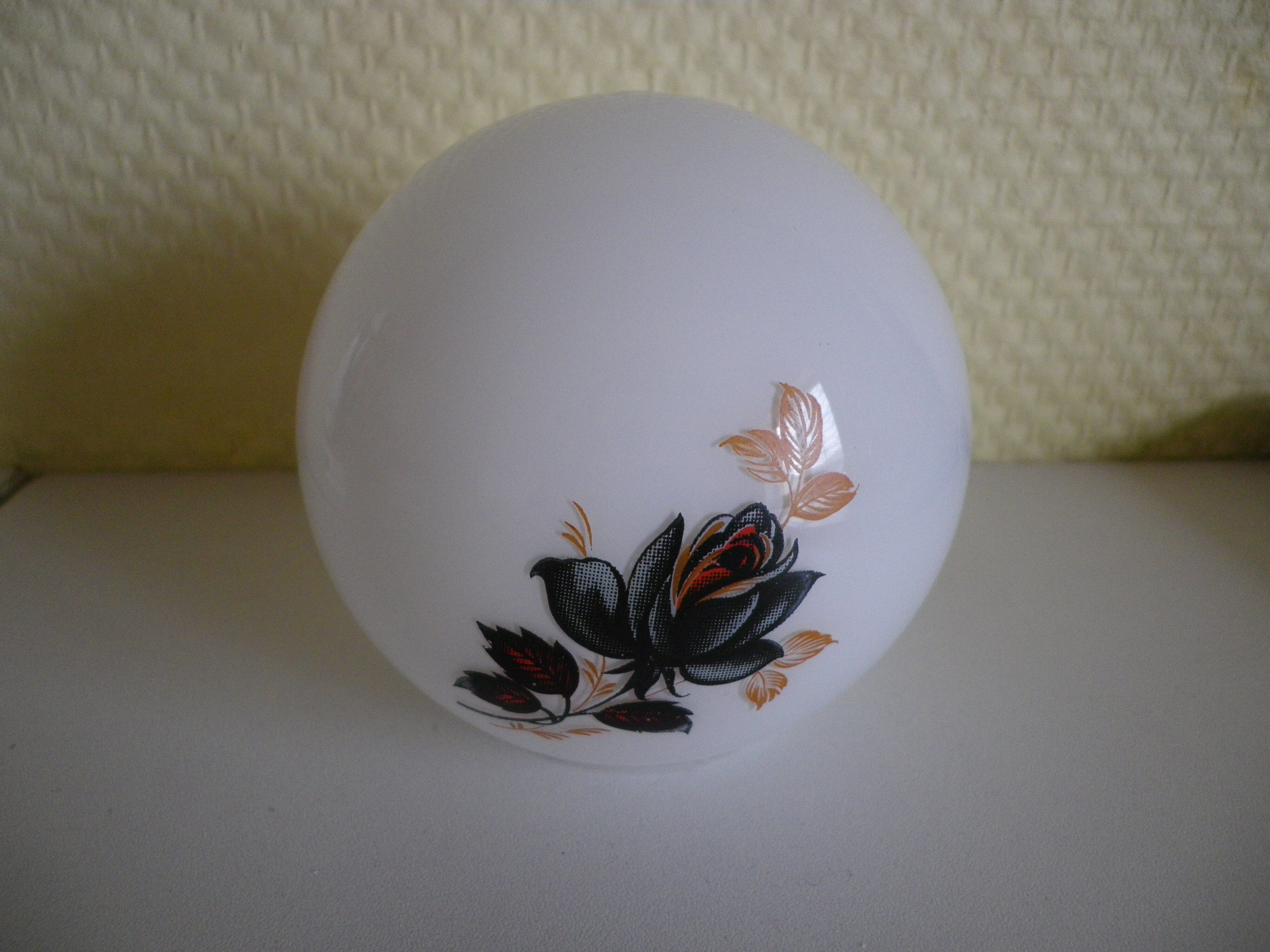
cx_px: 635
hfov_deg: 63.4
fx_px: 1027
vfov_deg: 49.7
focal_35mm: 28
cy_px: 476
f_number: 2.6
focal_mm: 4.9
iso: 160
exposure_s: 1/60
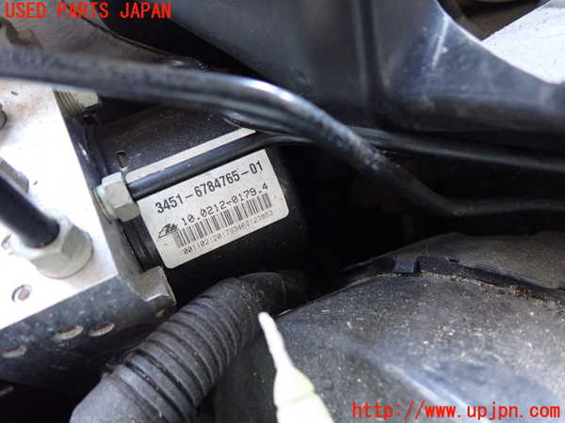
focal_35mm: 25
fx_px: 408
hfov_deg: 69.4
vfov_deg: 54.9
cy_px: 212
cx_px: 282
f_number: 2
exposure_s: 1/30
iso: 640
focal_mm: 4.5
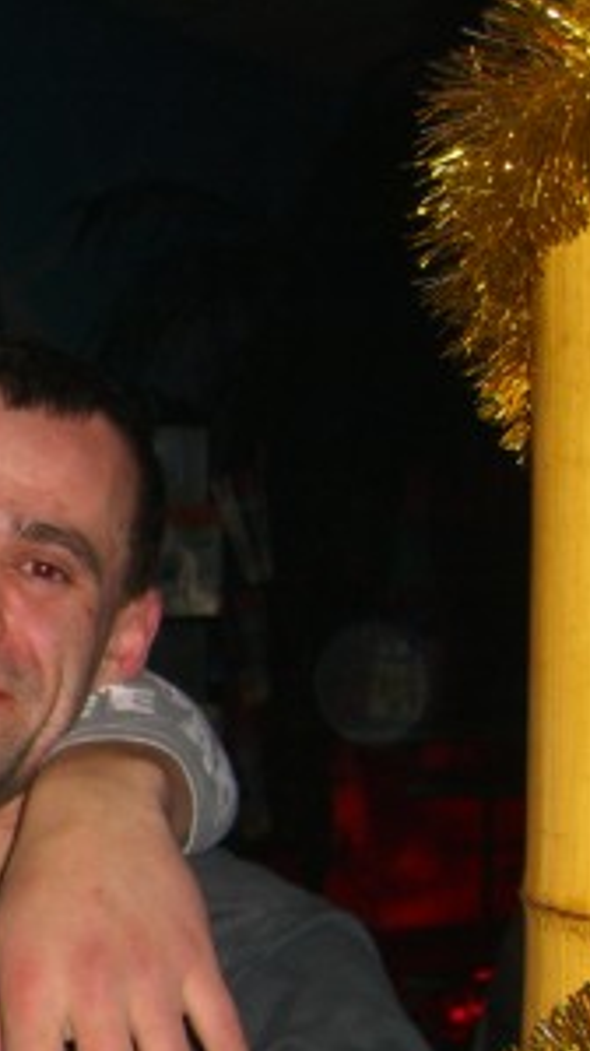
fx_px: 2310
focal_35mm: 83
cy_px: 724
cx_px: -393
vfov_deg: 25.4
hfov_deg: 13.4
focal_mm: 7.9
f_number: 2.8
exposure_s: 1/60
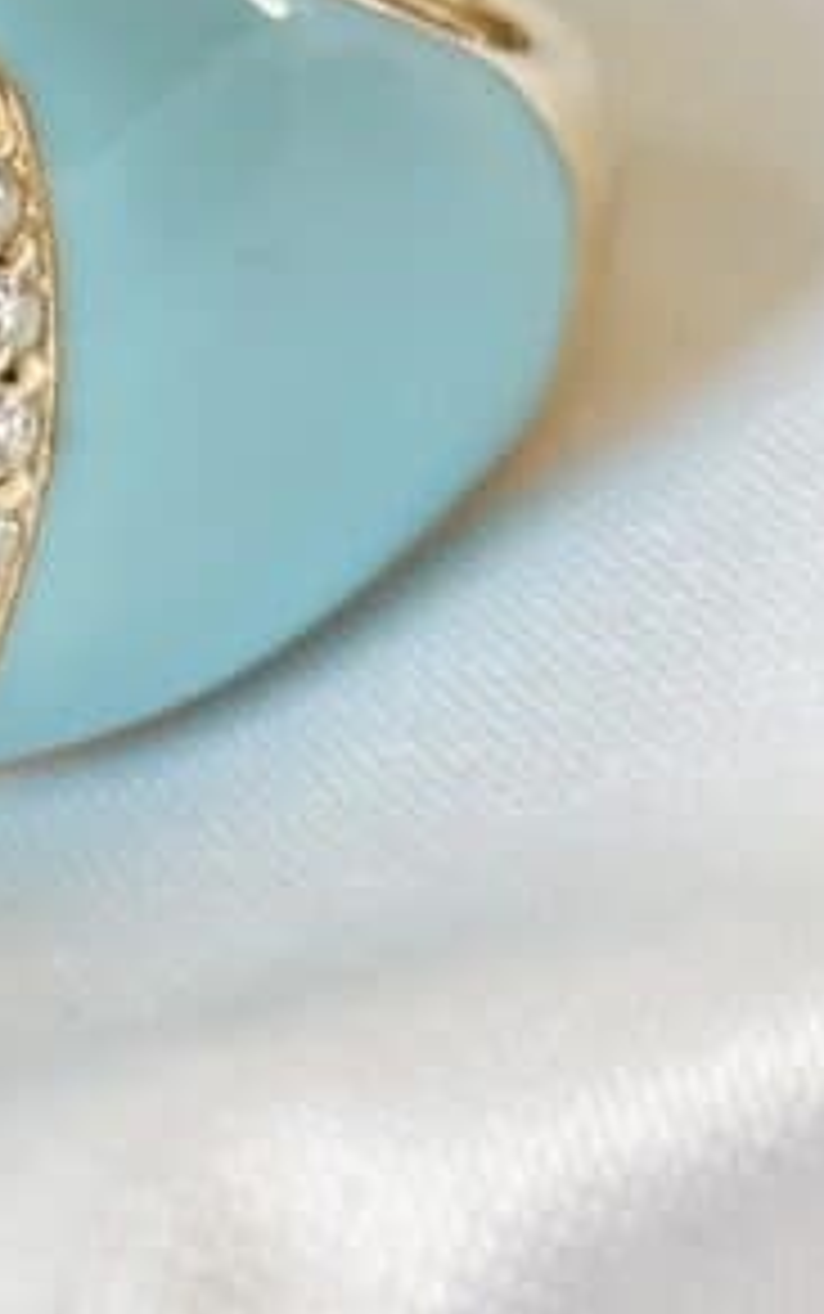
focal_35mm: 193
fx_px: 6921
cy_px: 130
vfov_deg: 10.8
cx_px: -306
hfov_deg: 6.7
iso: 32
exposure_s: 1/355
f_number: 1.6
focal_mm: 5.96
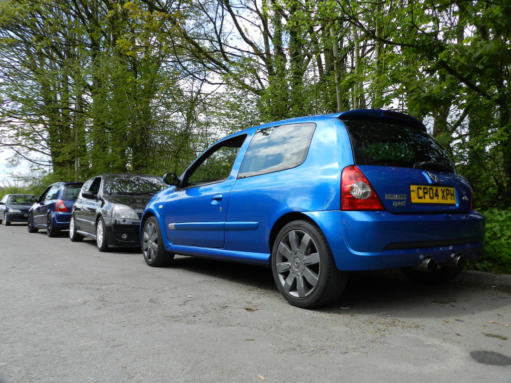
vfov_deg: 49.7
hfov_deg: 63.4
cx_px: 256
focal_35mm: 28
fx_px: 413
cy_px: 192
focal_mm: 5
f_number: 3.6
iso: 160
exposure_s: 1/800
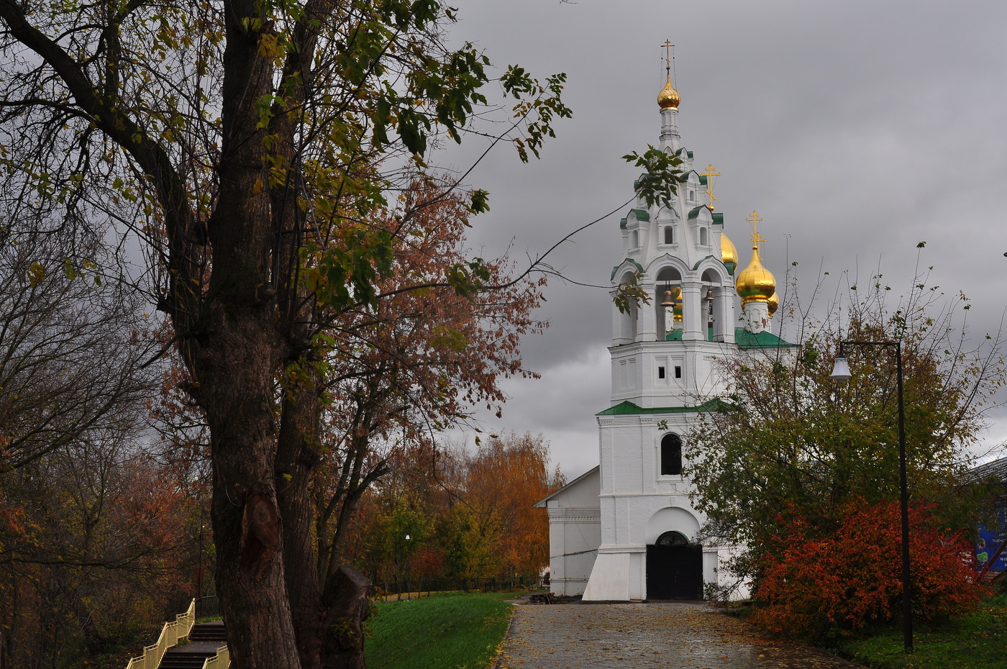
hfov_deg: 41.2
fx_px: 1341
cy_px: 334
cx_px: 504
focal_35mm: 48
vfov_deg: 28.0
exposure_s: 1/250
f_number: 8
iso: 200
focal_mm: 32
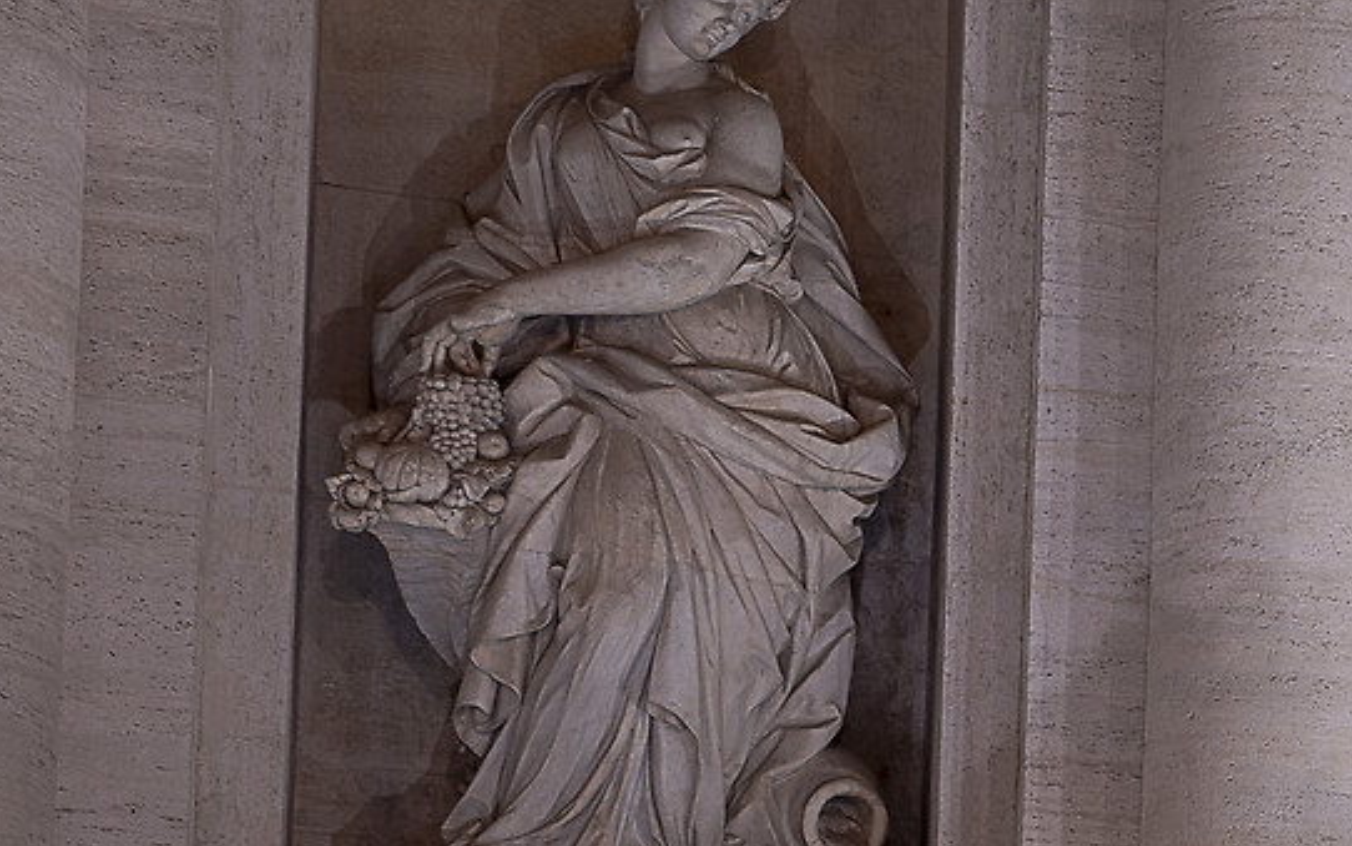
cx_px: 2739
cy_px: 1590
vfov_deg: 8.0
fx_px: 5823
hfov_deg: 11.8
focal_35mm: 158
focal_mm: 35
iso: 50
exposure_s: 13
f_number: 8
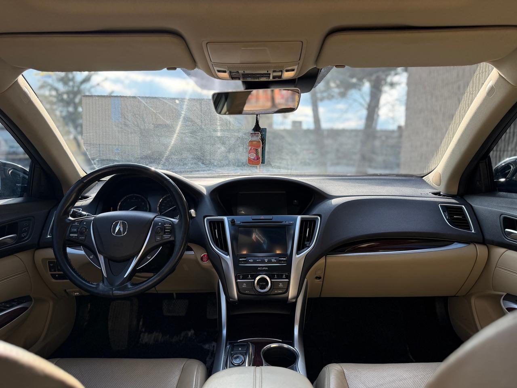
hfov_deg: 71.6
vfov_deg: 56.8
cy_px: 194
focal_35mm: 24
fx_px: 358
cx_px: 258
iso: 100
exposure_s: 1/931
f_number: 1.78
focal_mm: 6.76
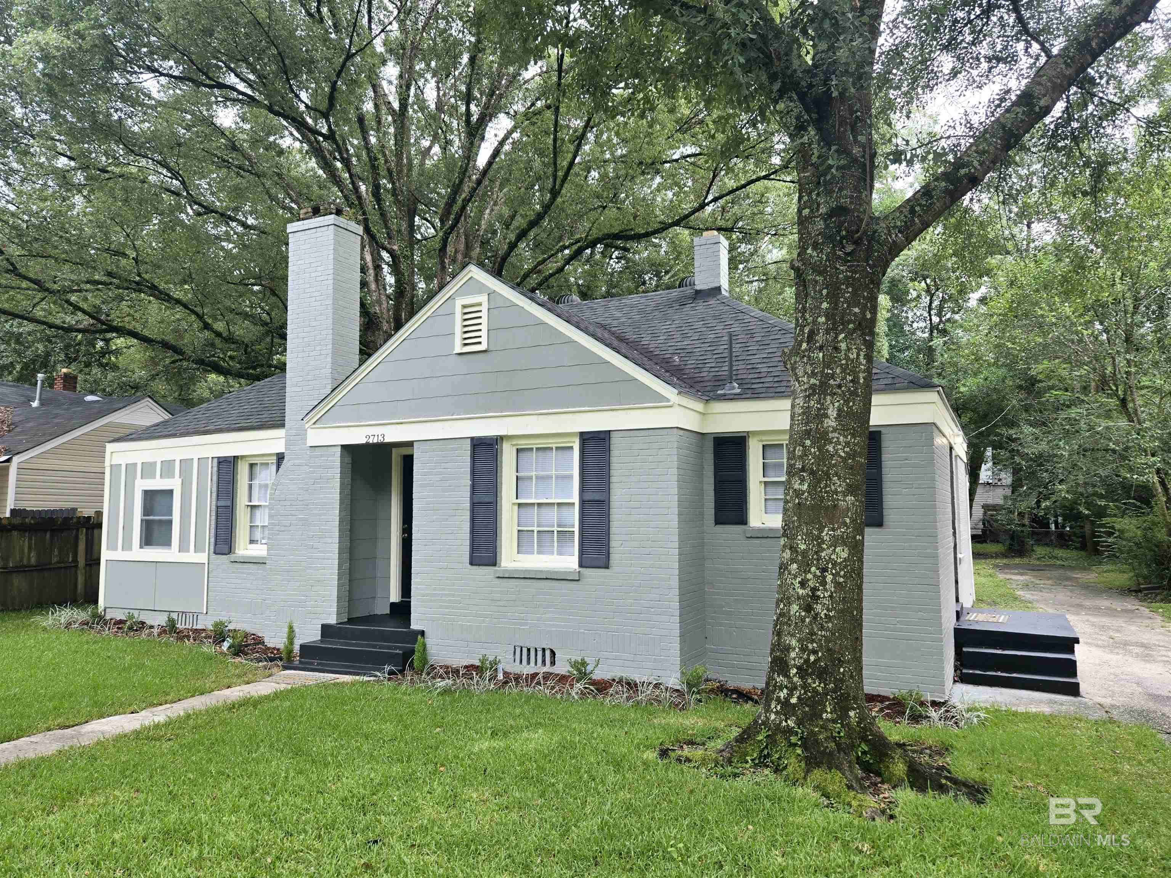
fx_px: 778
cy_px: 439
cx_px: 586
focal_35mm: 23
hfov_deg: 73.9
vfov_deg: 58.9
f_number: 1.8
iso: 80
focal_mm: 5.4
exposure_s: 1/526
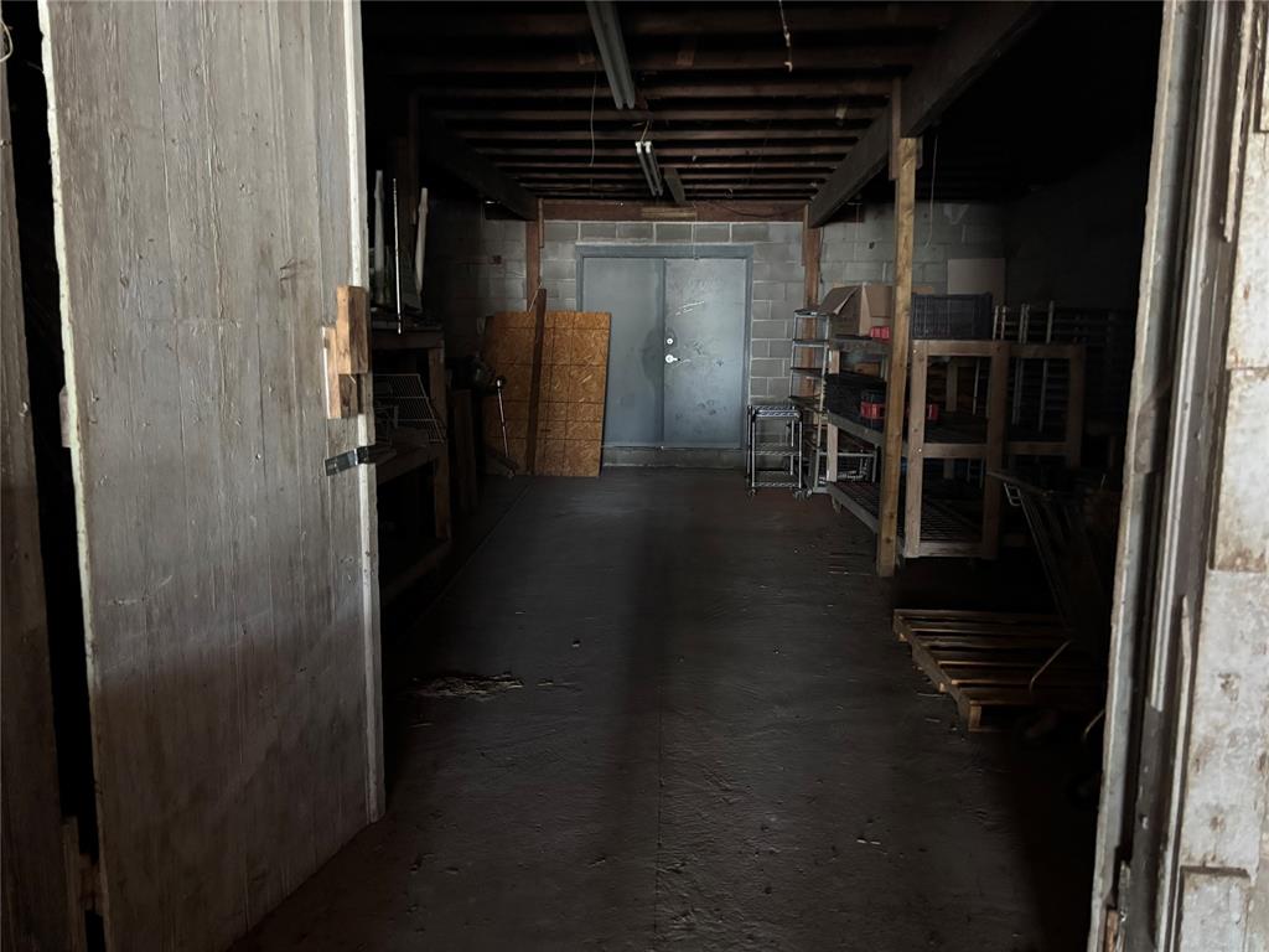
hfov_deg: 67.3
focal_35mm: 26
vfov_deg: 53.1
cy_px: 476
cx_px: 634
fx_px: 953
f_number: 1.6
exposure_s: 1/30
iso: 1000
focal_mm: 5.96
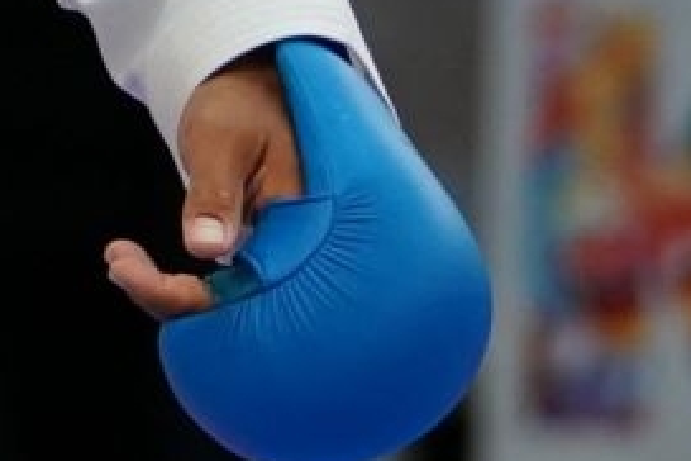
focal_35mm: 1073
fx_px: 20594
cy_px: -945
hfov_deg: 1.9
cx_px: -605
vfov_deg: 1.3
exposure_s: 1/1000
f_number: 2.8
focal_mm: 109
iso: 1250
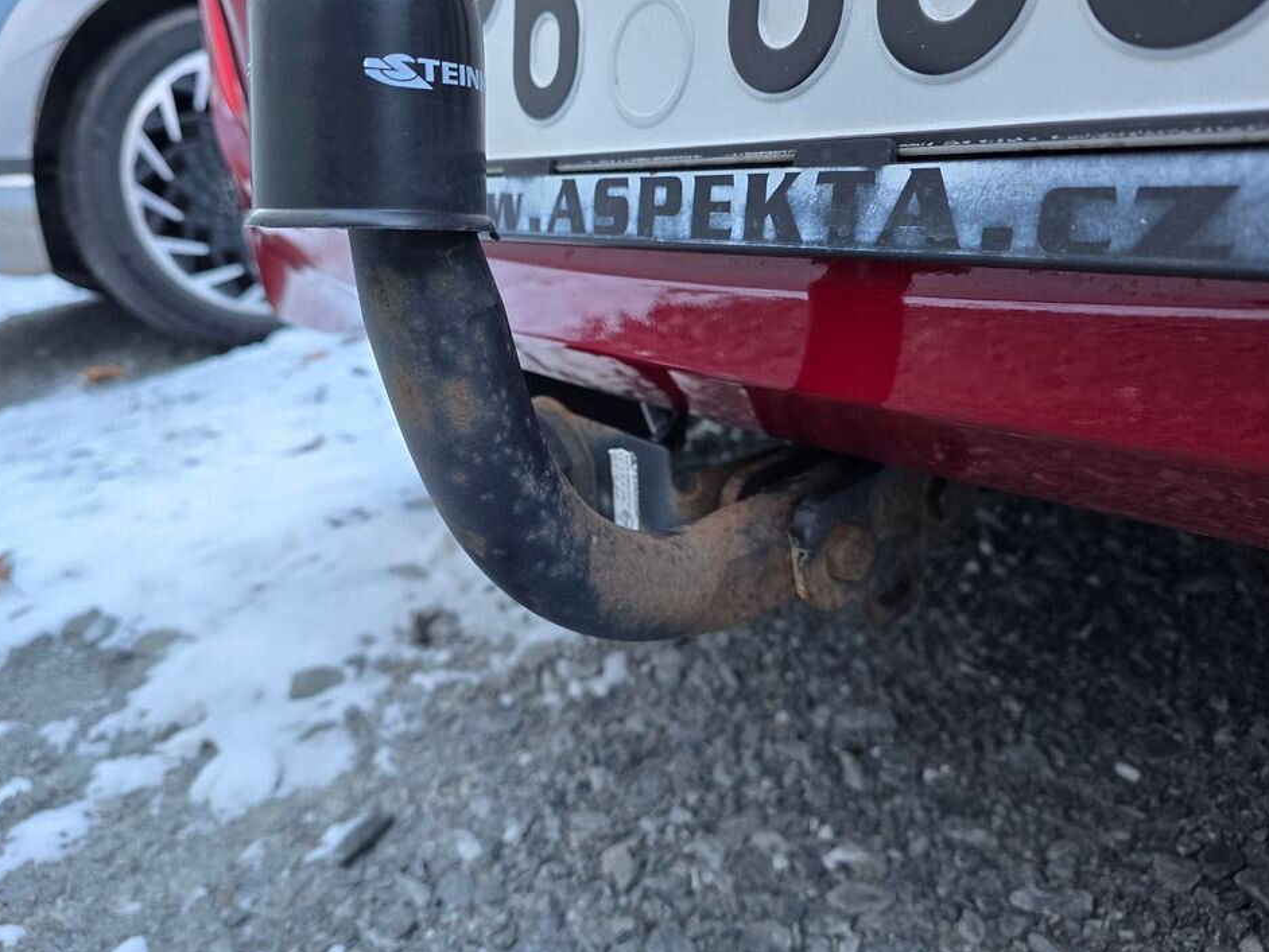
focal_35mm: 25
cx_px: 594
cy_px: 440
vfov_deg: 54.8
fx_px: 917
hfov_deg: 69.3
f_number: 1.7
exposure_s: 1/100
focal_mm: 6.3
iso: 200
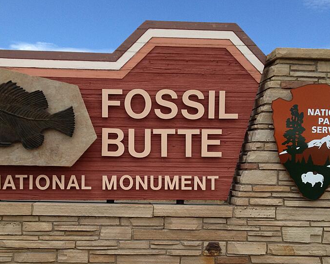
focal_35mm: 52
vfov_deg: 28.9
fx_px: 508
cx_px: 148
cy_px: 175
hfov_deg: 36.0
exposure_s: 1/1151
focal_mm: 4.28
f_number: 2.4
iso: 50
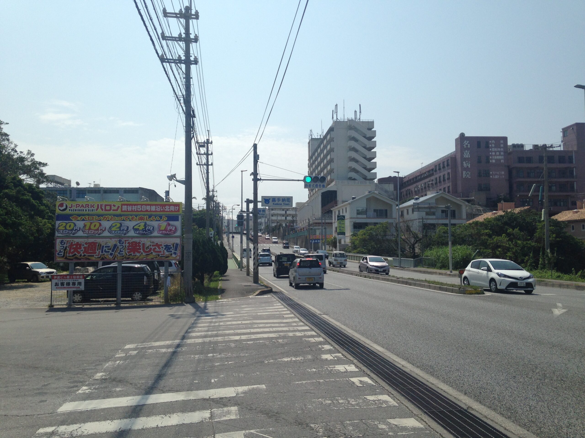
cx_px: 292
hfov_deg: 55.4
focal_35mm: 33
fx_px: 558
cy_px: 219
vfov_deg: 42.9
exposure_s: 1/3390
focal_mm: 4.12
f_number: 2.4
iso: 50
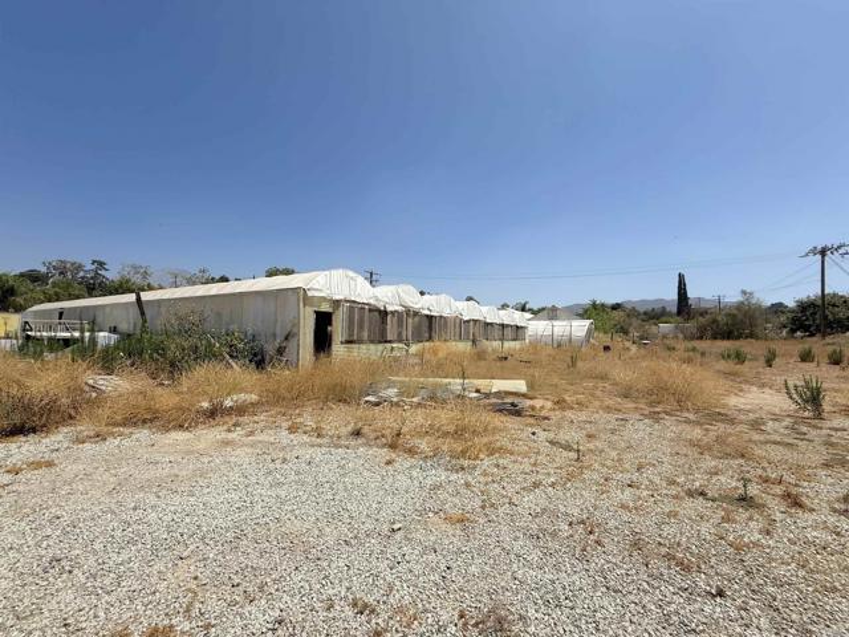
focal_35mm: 14
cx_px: 424
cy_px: 318
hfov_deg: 102.1
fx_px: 343
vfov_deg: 85.7
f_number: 2.2
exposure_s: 1/3289
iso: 50
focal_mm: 2.22
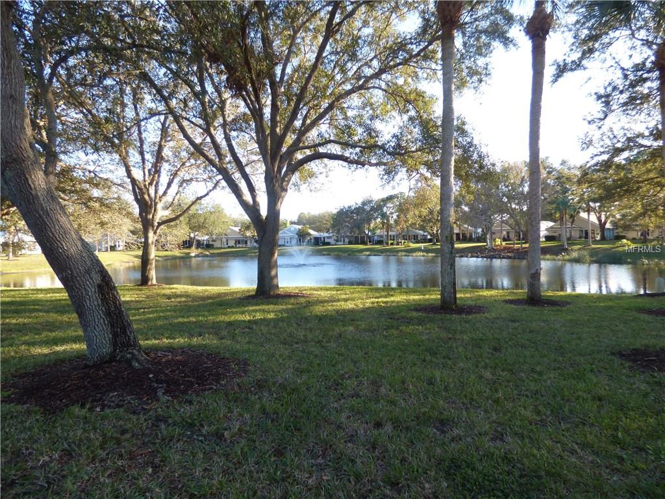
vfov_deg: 66.0
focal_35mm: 20
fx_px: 384
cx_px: 332
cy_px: 250
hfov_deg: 81.7
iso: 100
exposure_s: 1/200
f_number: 2.8
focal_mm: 3.58
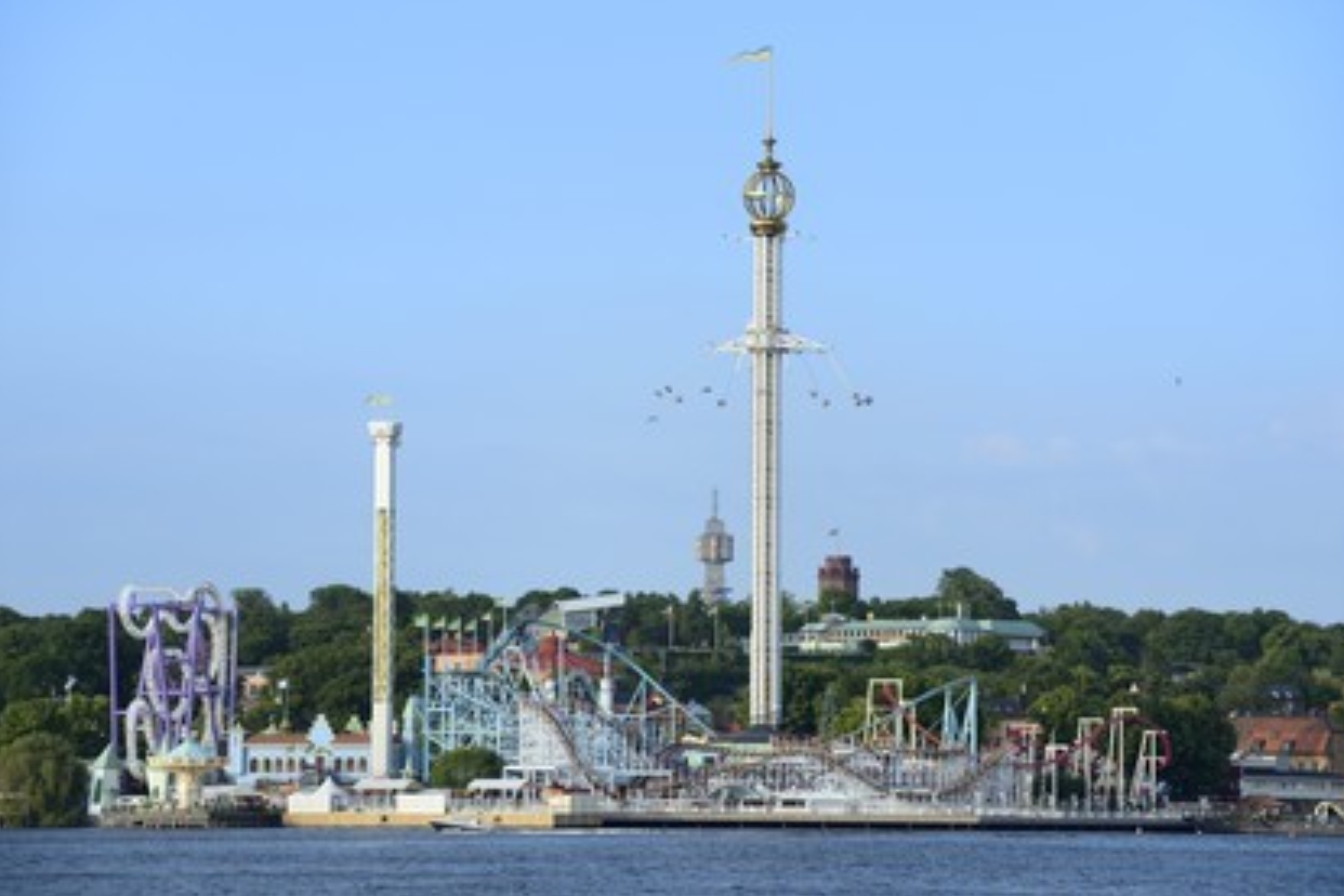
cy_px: 451
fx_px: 5488
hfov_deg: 14.0
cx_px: 672
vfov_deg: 9.3
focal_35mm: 147
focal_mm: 145
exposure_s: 1/400
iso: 200
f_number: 8
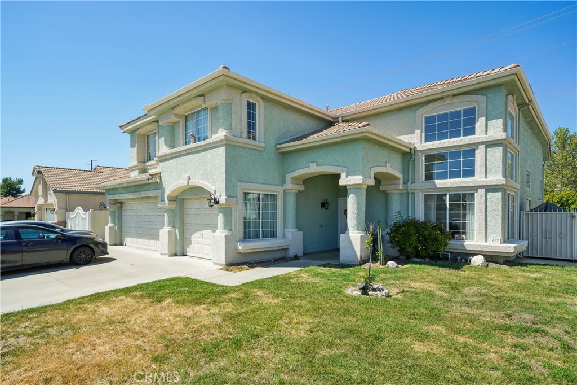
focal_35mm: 19
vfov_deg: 64.5
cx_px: 288
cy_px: 192
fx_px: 304
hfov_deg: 86.9
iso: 100
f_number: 7.1
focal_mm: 19
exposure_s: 1/320
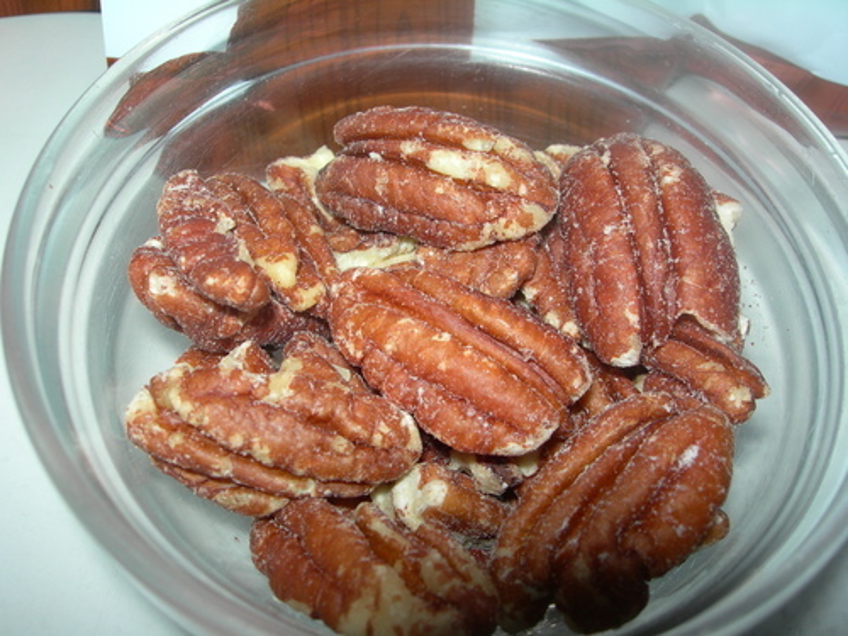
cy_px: 318
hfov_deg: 49.0
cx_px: 424
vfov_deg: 37.7
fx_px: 931
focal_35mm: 38
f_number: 4.8
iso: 50
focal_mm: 7.8
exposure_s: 1/60.1
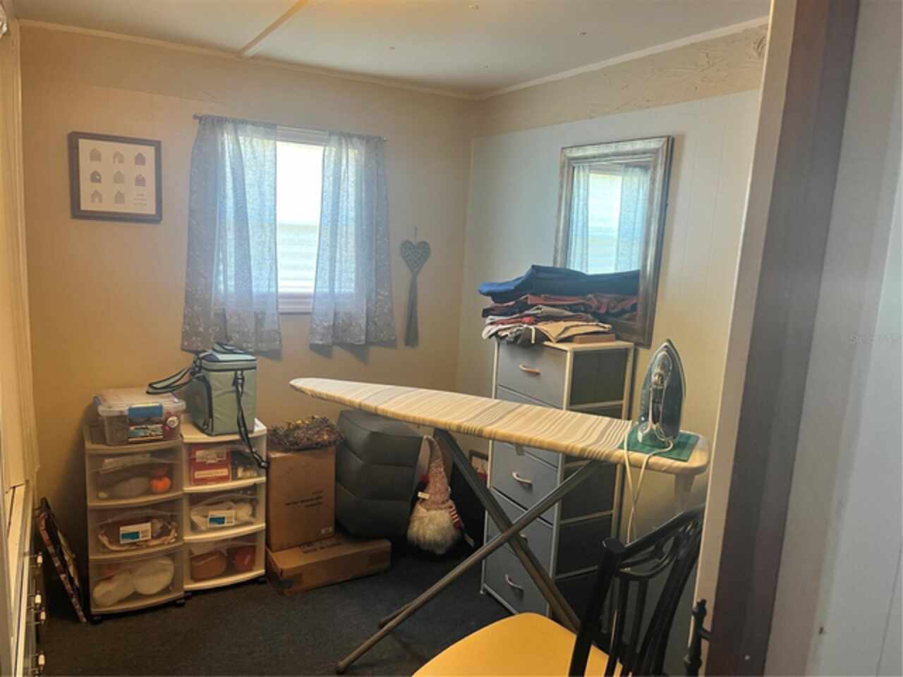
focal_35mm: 26
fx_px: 678
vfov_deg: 53.1
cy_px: 338
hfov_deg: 67.3
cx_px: 452
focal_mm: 5.1
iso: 250
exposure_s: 1/60
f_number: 1.6
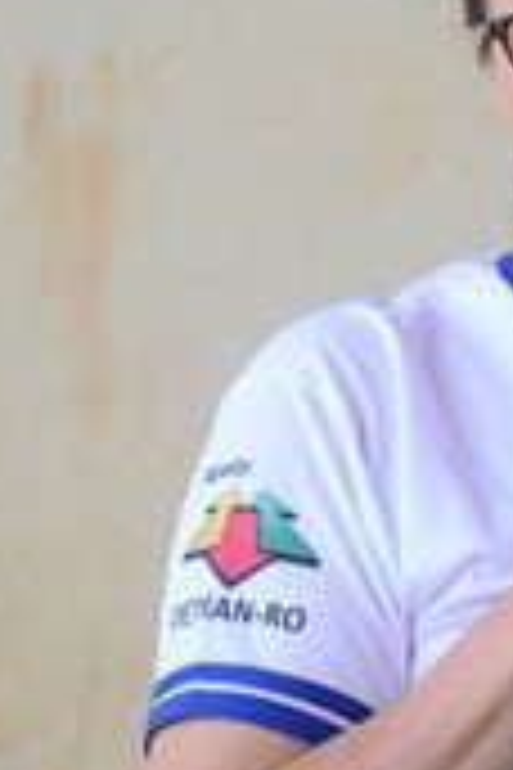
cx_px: 549
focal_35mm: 533
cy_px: 324
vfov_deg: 3.9
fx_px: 11399
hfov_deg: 2.6
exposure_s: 1/160
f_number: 6.3
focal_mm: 135
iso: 400
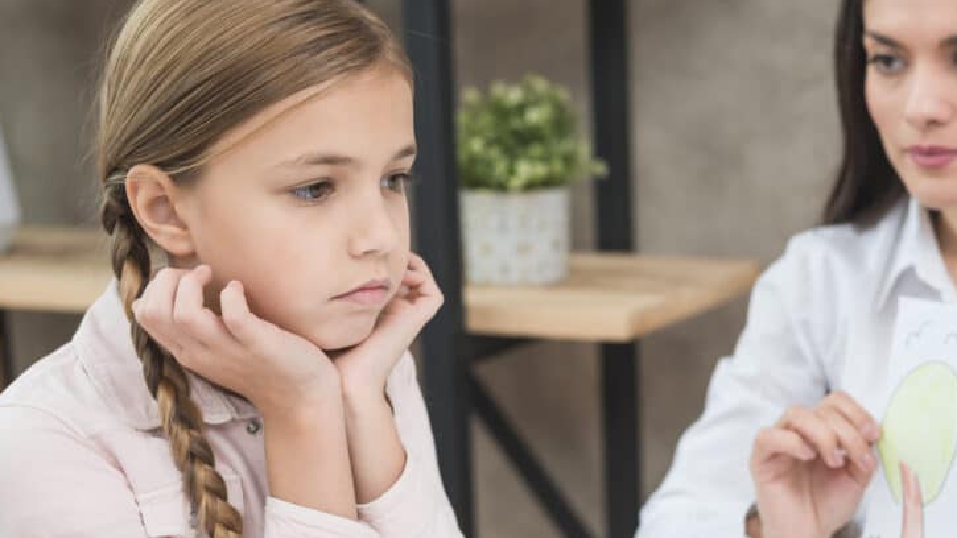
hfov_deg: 28.4
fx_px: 1878
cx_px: 644
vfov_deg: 16.2
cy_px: 404
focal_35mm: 74
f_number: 3.5
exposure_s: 1/160
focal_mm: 50
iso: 320
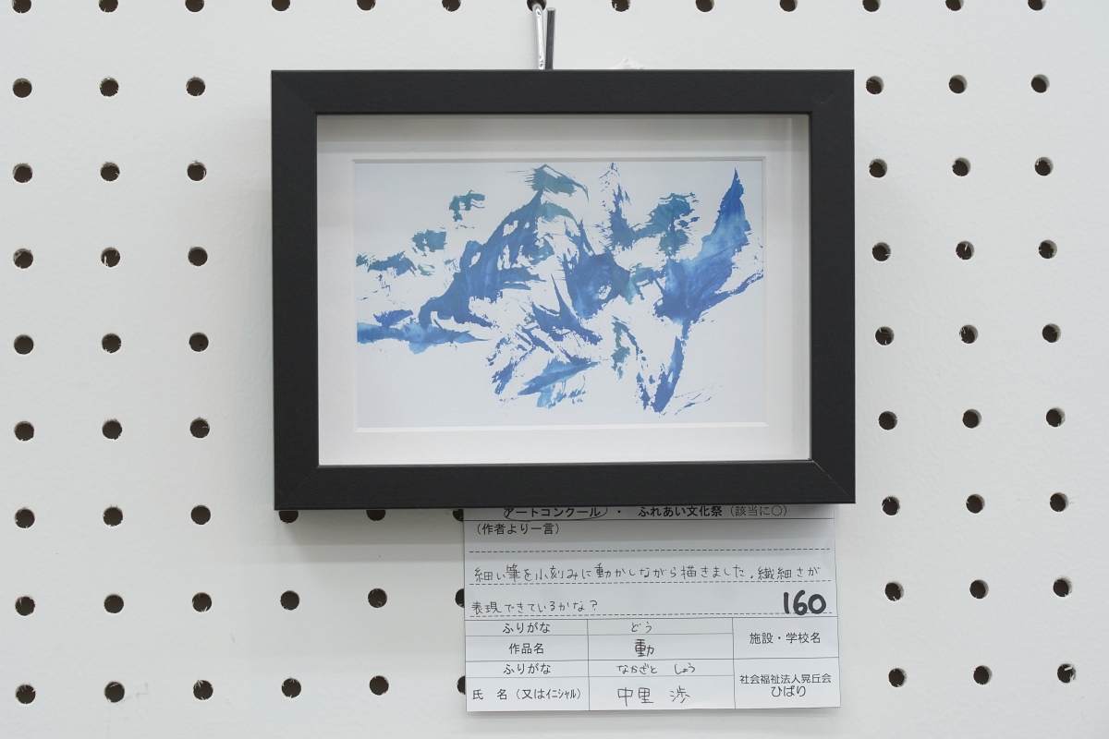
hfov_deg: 19.5
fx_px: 3234
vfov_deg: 13.0
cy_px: 370
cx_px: 554
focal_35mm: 105
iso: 1250
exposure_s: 1/50
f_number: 8
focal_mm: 105
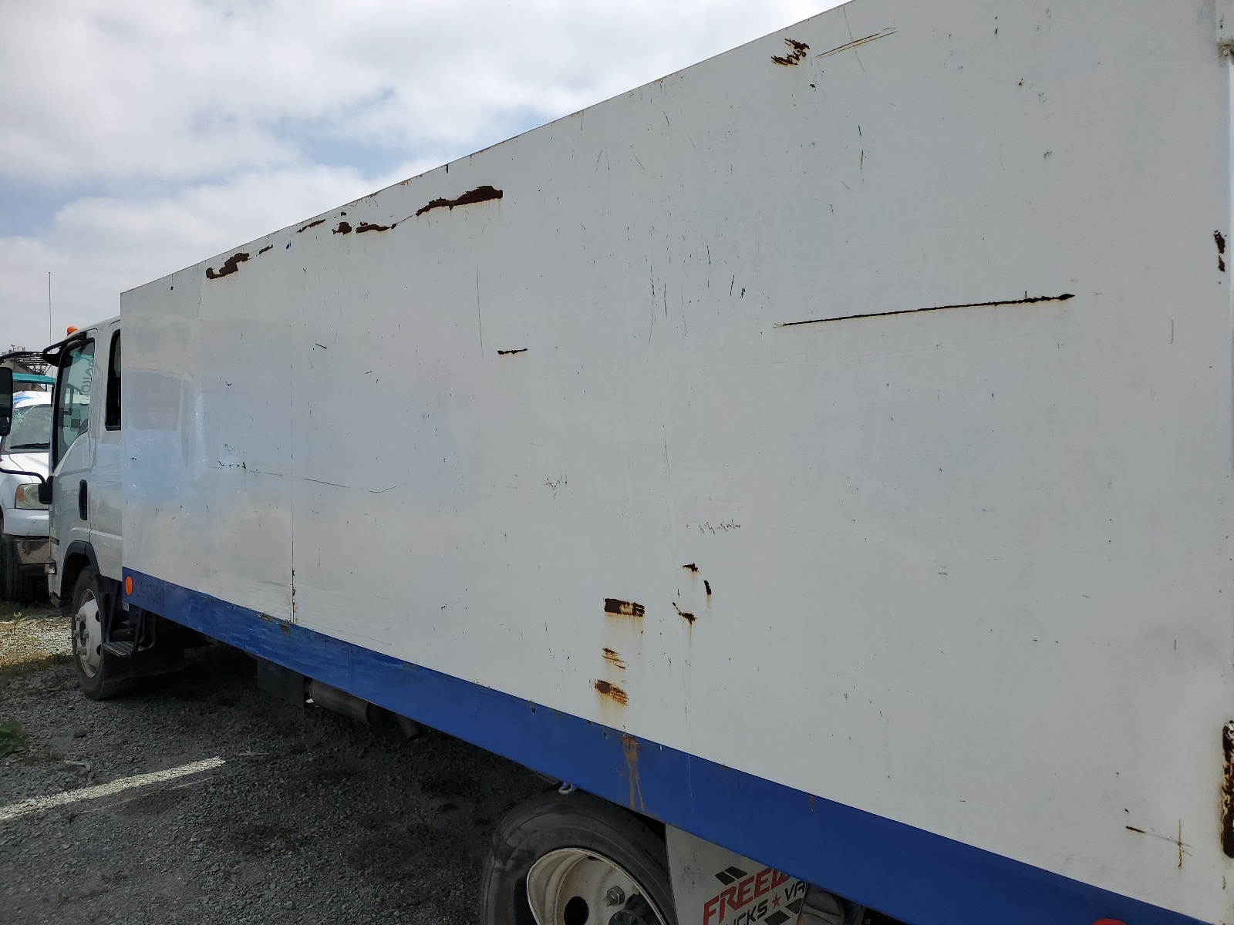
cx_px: 617
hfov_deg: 67.3
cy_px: 462
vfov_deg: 53.1
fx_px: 927
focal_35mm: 26
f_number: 1.5
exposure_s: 1/5000
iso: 50
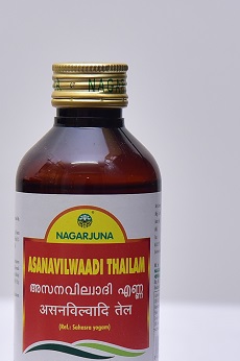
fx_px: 1142
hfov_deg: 12.0
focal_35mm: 114
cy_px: 267
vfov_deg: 17.9
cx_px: 91
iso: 1250
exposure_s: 1/160
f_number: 4
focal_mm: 75
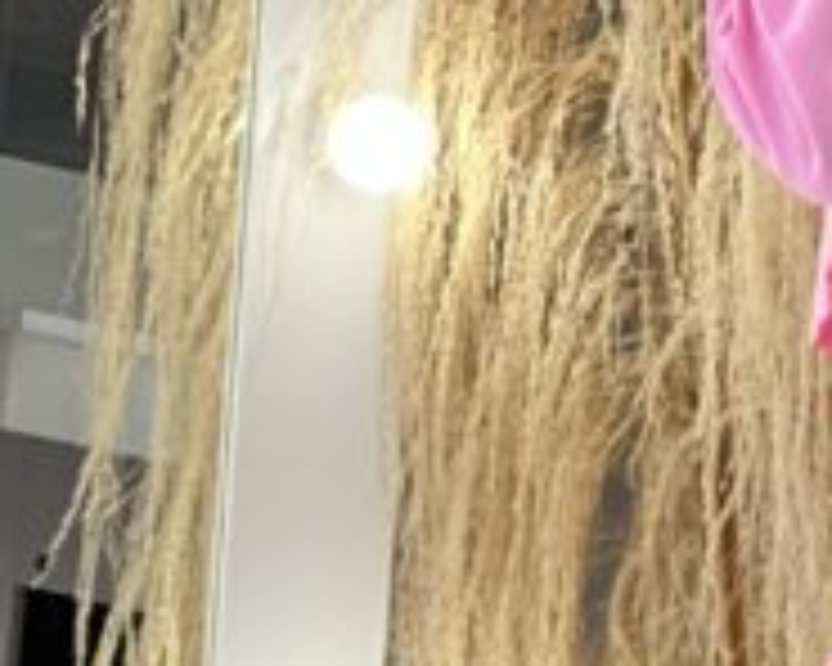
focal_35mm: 379
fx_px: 9332
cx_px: 1237
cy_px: 803
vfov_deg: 4.1
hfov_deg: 5.1
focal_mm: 9
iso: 160
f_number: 2.8
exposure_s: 1/121
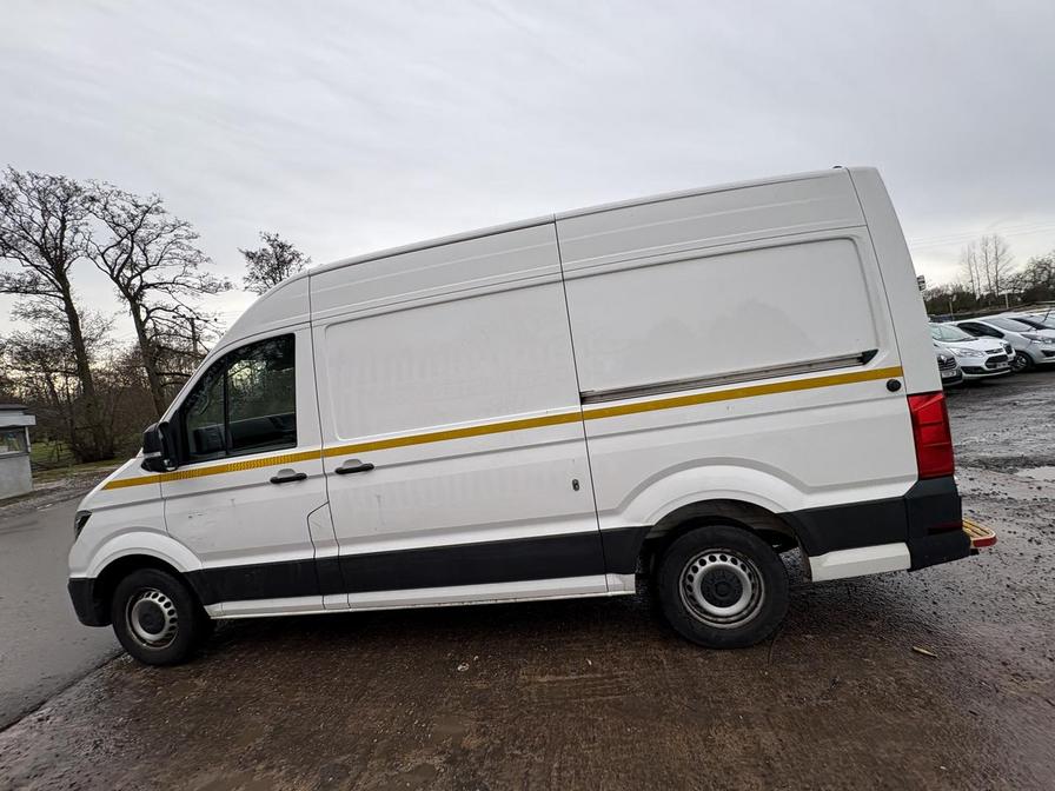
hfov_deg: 102.1
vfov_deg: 85.7
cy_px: 396
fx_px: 427
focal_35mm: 14
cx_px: 528
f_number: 2.2
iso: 40
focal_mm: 2.22
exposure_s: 1/157
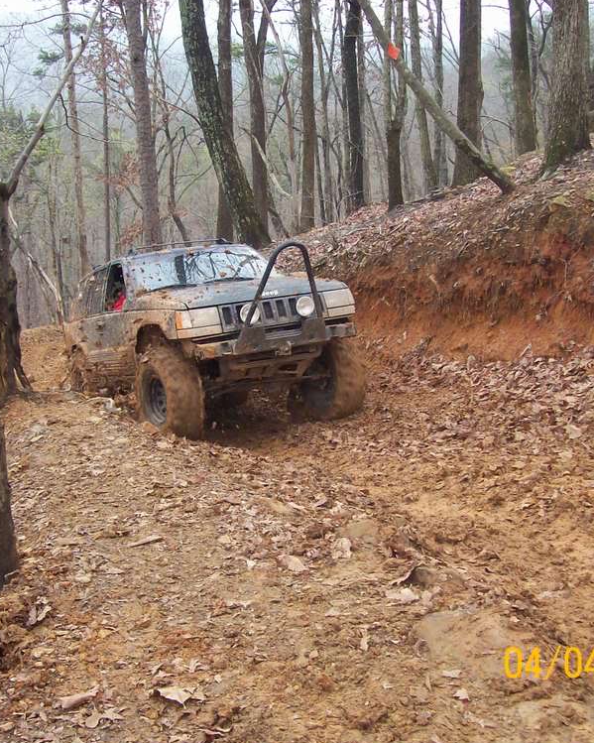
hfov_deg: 31.4
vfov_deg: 38.8
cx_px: 246
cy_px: 375
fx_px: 1055
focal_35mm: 48
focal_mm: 6
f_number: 2.7
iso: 80
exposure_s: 1/183
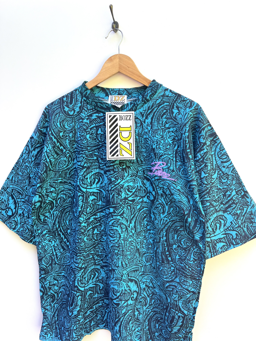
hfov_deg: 53.1
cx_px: 128
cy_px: 170
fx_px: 256
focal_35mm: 26
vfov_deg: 67.3
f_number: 1.5
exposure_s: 1/222
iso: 40
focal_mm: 5.7
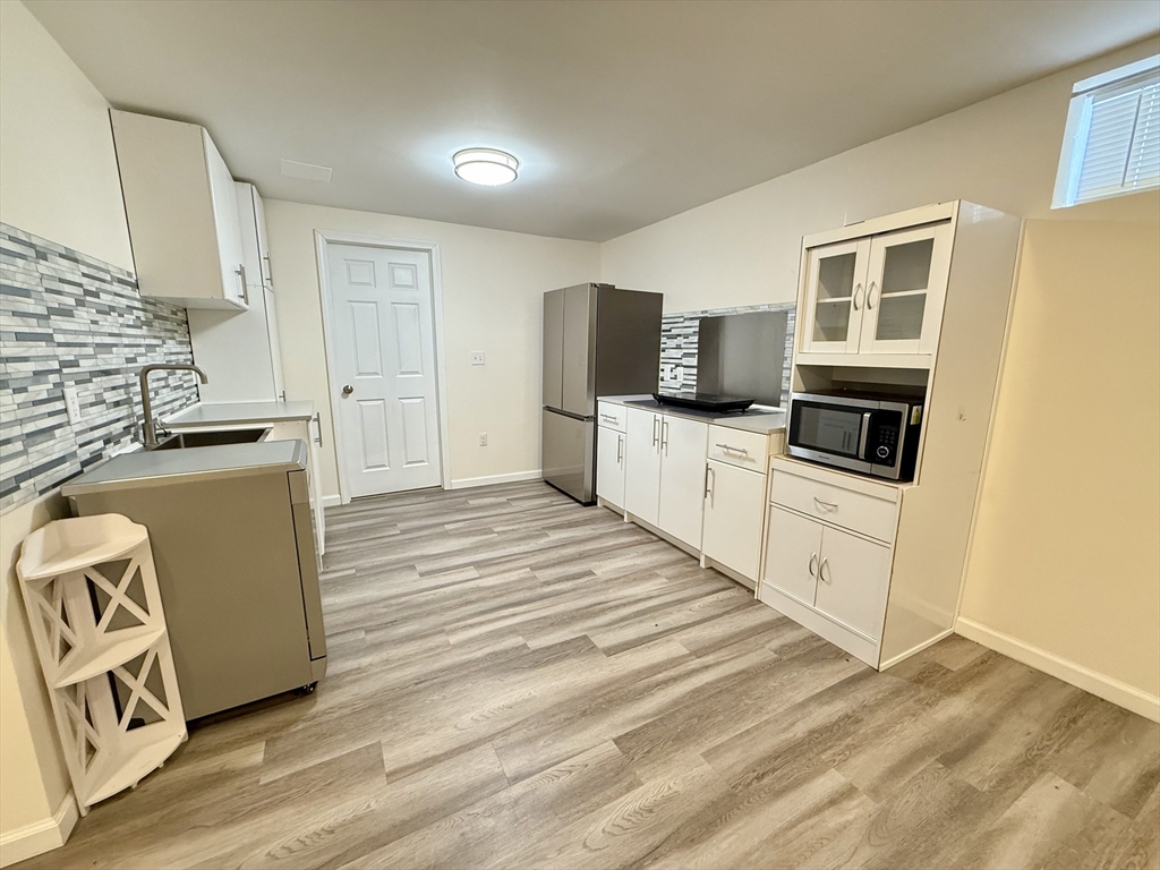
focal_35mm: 14
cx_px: 580
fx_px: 469
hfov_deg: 102.1
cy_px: 435
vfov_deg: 85.7
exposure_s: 1/60
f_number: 2.2
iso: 400
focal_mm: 2.22
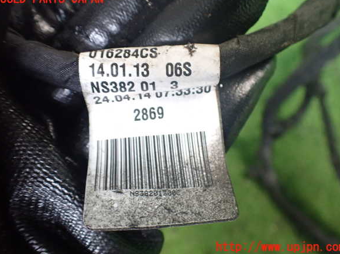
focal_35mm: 31
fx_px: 304
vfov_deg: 45.4
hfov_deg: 58.4
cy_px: 123
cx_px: 173
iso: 800
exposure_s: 1/50
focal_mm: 5.4
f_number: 2.3
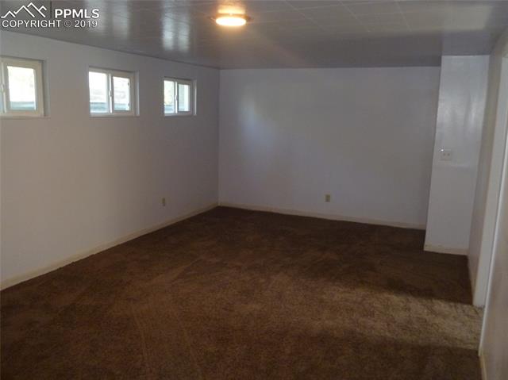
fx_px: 411
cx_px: 254
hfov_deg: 63.5
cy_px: 190
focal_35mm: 28
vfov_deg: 49.7
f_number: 3.3
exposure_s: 1/30
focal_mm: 5
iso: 400
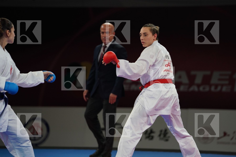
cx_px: 118
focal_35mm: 200
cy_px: 78
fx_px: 1311
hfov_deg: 10.3
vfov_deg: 6.9
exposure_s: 1/1000
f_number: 2.8
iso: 1250
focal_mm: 200
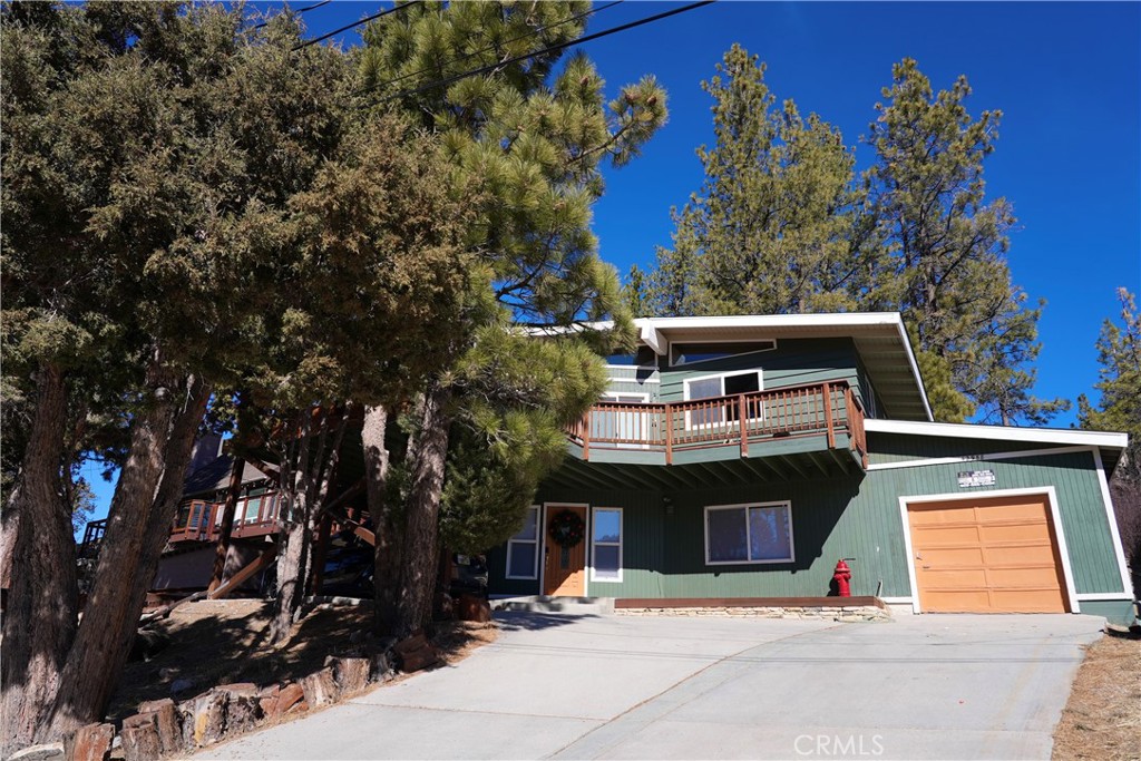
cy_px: 380
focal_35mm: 24
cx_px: 570
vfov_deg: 53.1
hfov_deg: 73.7
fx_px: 761
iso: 80
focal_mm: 24
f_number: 5.6
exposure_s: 1/320
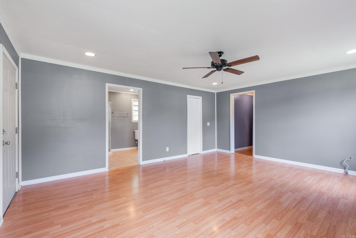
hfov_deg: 96.7
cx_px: 178
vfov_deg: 73.8
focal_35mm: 16
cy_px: 119
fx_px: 158
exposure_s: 1/6
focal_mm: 16
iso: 640
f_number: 9
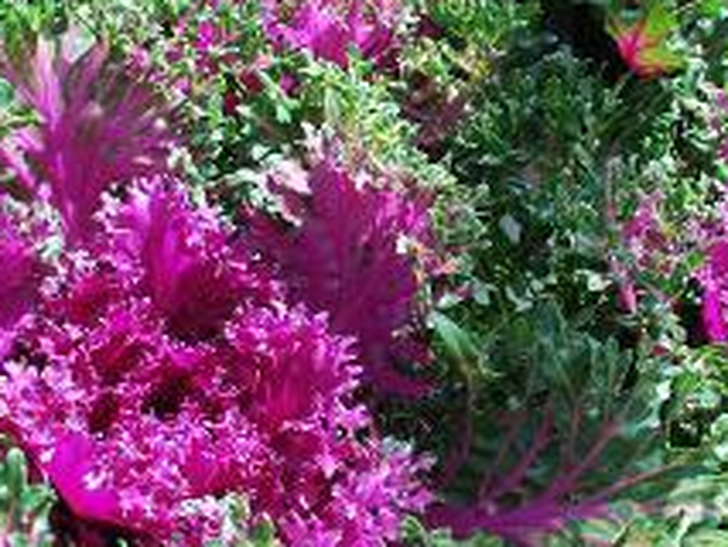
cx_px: 362
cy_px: 267
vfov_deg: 22.6
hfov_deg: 29.8
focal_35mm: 65
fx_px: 1368
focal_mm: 24
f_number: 8
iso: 180
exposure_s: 1/60
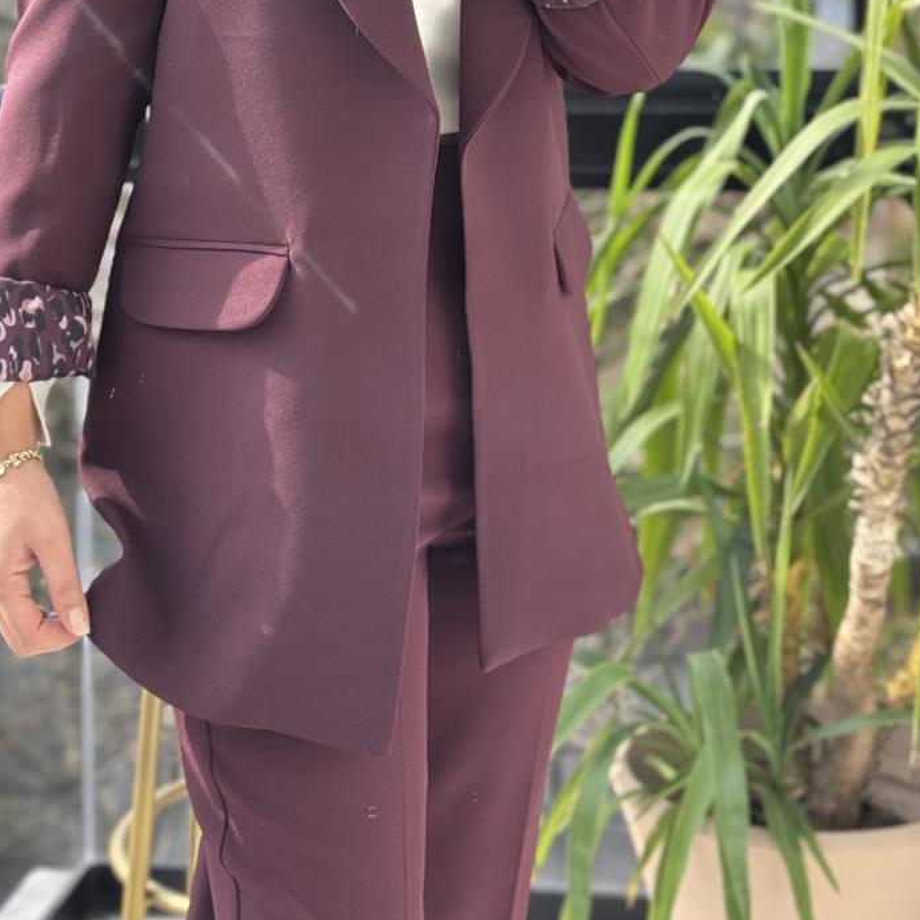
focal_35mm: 82
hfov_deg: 21.1
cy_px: 50
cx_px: 408
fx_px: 2466
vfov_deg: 20.6
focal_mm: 6.76
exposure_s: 1/268
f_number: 1.78
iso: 64
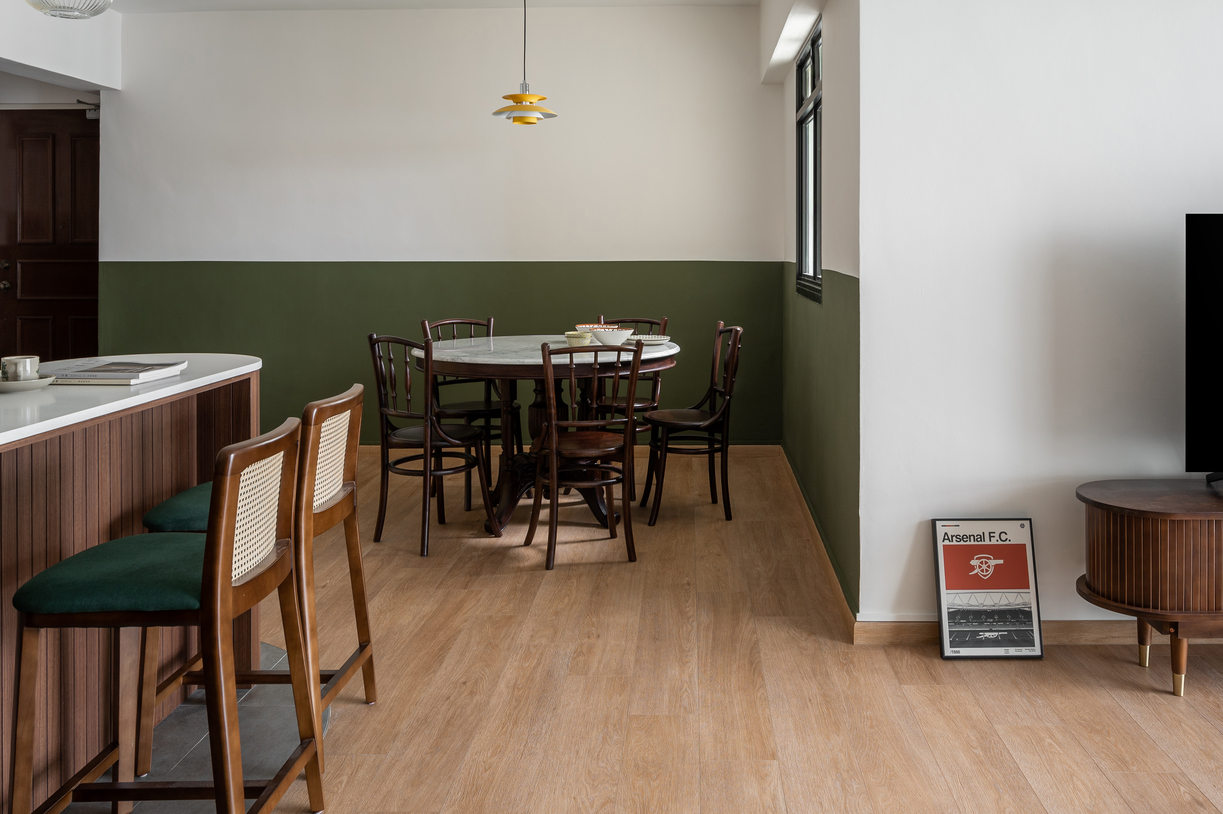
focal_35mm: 31
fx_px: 1043
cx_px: 662
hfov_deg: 60.7
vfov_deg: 42.0
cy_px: 268
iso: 100
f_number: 10
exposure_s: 1/1.67
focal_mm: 21.5
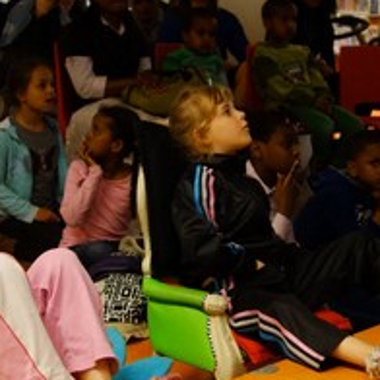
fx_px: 907
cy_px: 147
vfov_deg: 23.6
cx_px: 130
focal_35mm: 73
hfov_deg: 23.6
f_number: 1.8
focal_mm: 10.4
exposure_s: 1/60
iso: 320
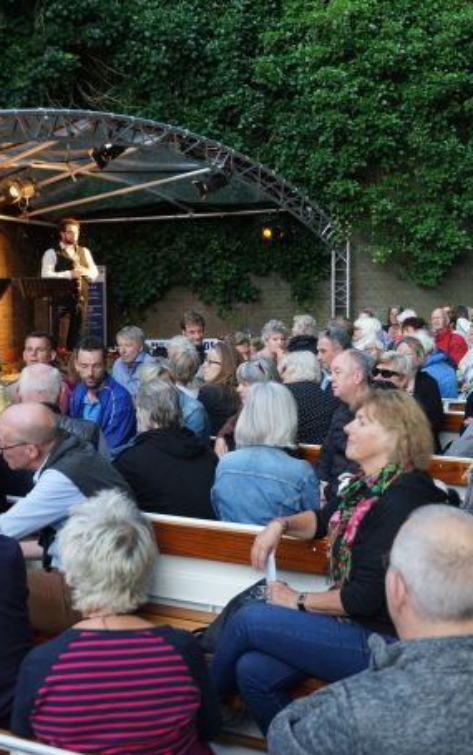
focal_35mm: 47
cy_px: 374
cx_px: 310
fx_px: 968
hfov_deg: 27.3
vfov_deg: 42.6
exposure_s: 1/60
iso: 2000
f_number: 4
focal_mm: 30
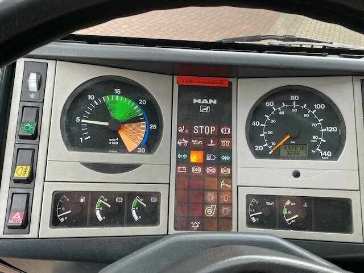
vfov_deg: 53.1
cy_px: 136
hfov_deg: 67.3
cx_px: 182
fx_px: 273
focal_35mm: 26
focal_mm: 4.25
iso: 100
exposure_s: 1/121
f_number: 1.8
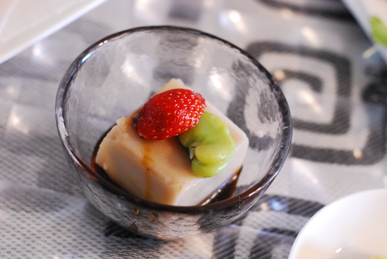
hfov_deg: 27.0
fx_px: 807
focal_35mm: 75
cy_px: 130
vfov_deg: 18.2
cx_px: 194
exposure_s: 1/50
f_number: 3.5
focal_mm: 50
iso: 1600
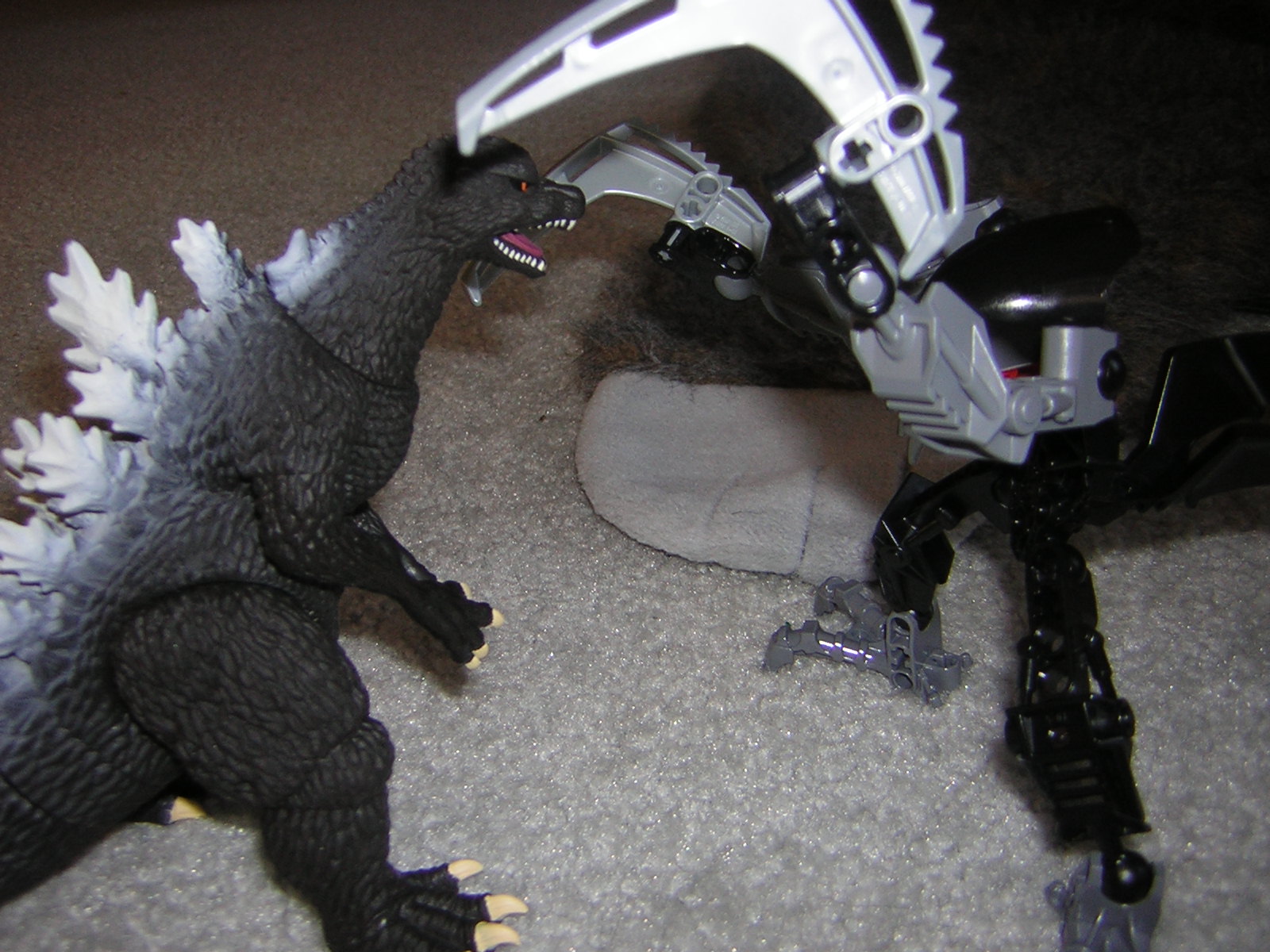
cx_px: 635
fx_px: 1321
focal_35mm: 36
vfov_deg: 39.7
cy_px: 476
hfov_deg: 51.4
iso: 50
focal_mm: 4.7
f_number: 2.6
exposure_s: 1/60.1
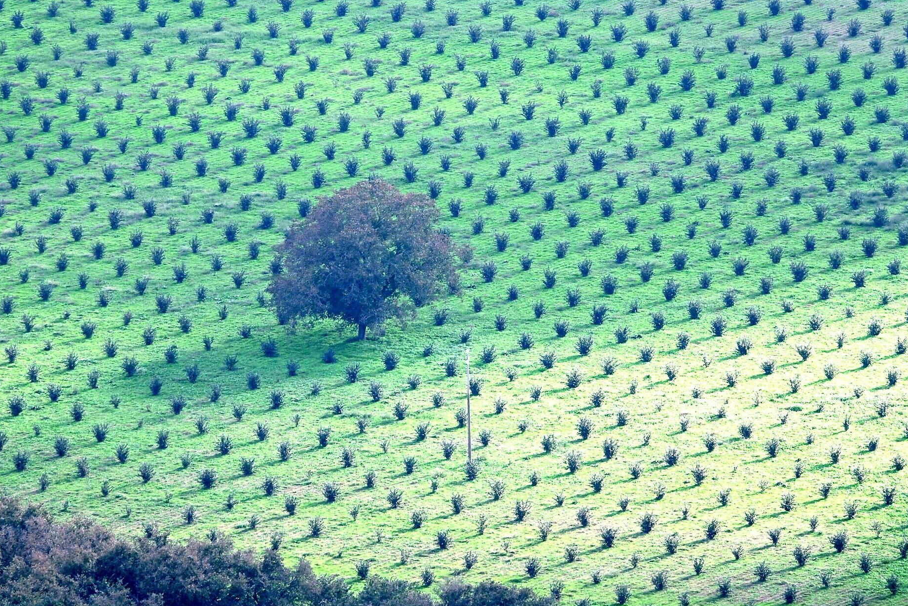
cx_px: 367
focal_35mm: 739
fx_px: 18641
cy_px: 243
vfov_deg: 1.9
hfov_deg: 2.8
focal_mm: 207.88
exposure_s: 1/125
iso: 160
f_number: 7.1
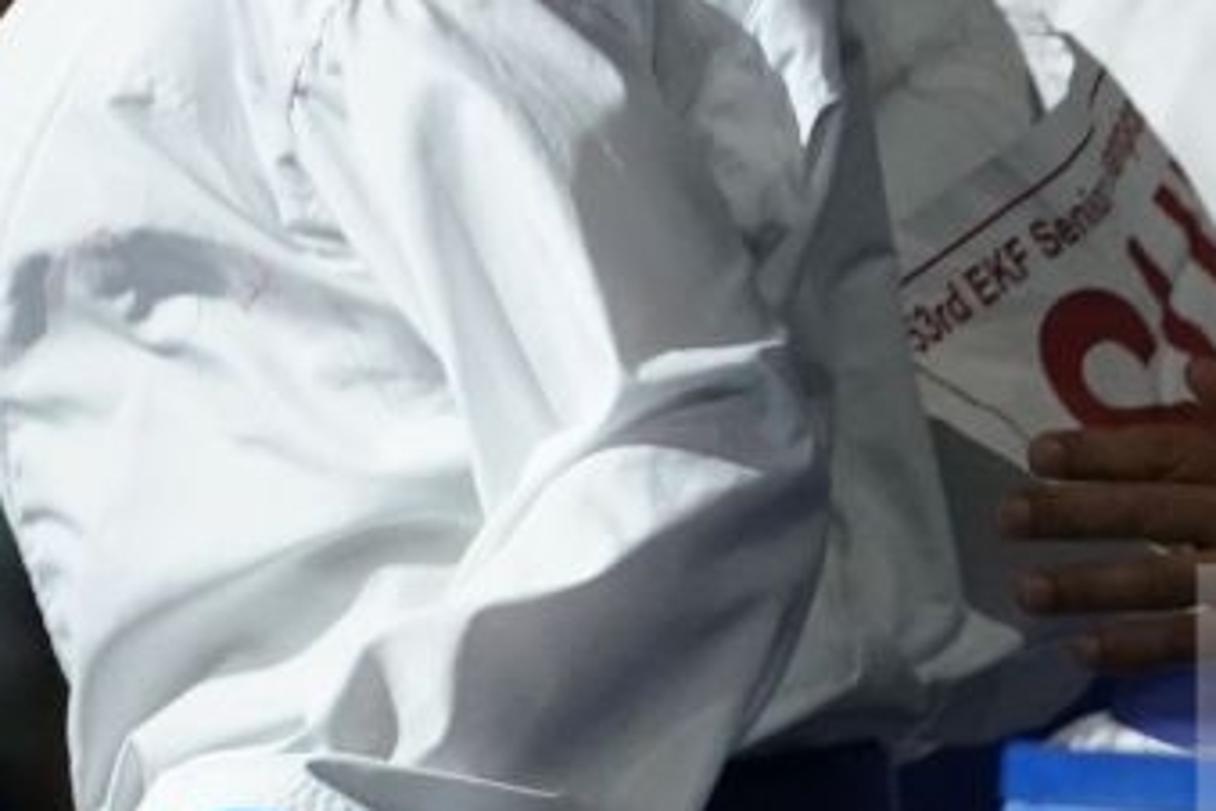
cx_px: 1532
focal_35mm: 1063
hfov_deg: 1.9
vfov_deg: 1.3
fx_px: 35903
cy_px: -384
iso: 2500
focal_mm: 200
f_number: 2.8
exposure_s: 1/400
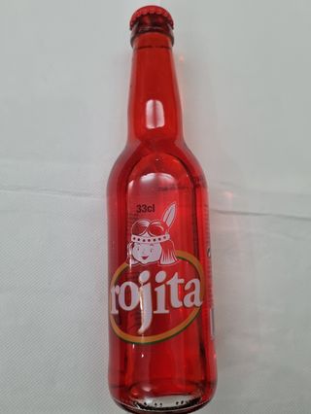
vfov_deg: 67.3
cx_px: 156
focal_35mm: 26
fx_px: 311
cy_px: 207
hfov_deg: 53.1
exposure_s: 1/100
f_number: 1.8
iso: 250
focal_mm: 5.4
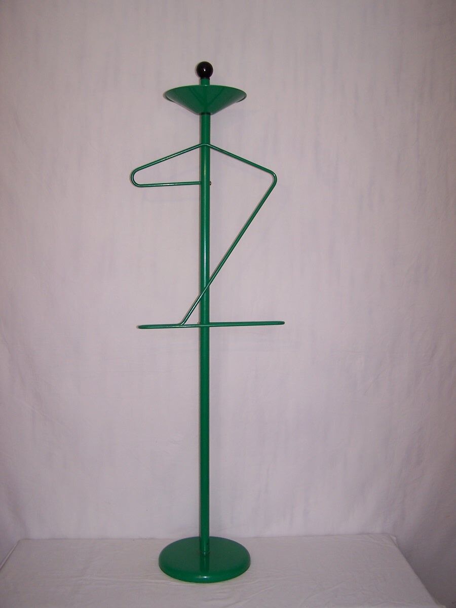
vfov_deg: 49.0
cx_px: 228
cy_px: 304
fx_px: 667
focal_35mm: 38
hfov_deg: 37.7
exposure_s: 1/60
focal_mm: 6.3
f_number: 2.8
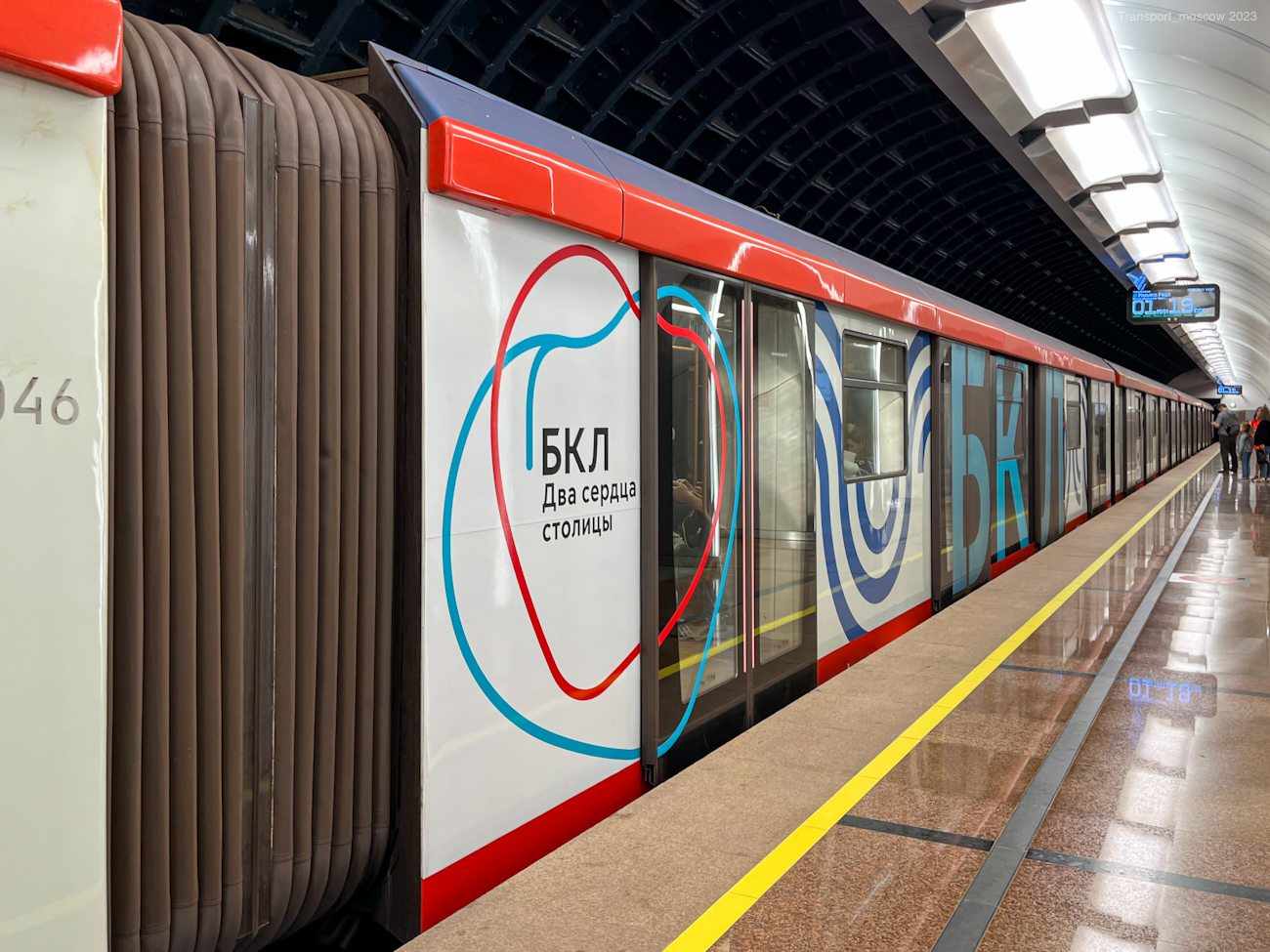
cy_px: 476
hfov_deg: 67.3
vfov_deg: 53.1
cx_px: 635
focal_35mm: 26
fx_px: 954
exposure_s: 1/120
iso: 64
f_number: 1.6
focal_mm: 5.1
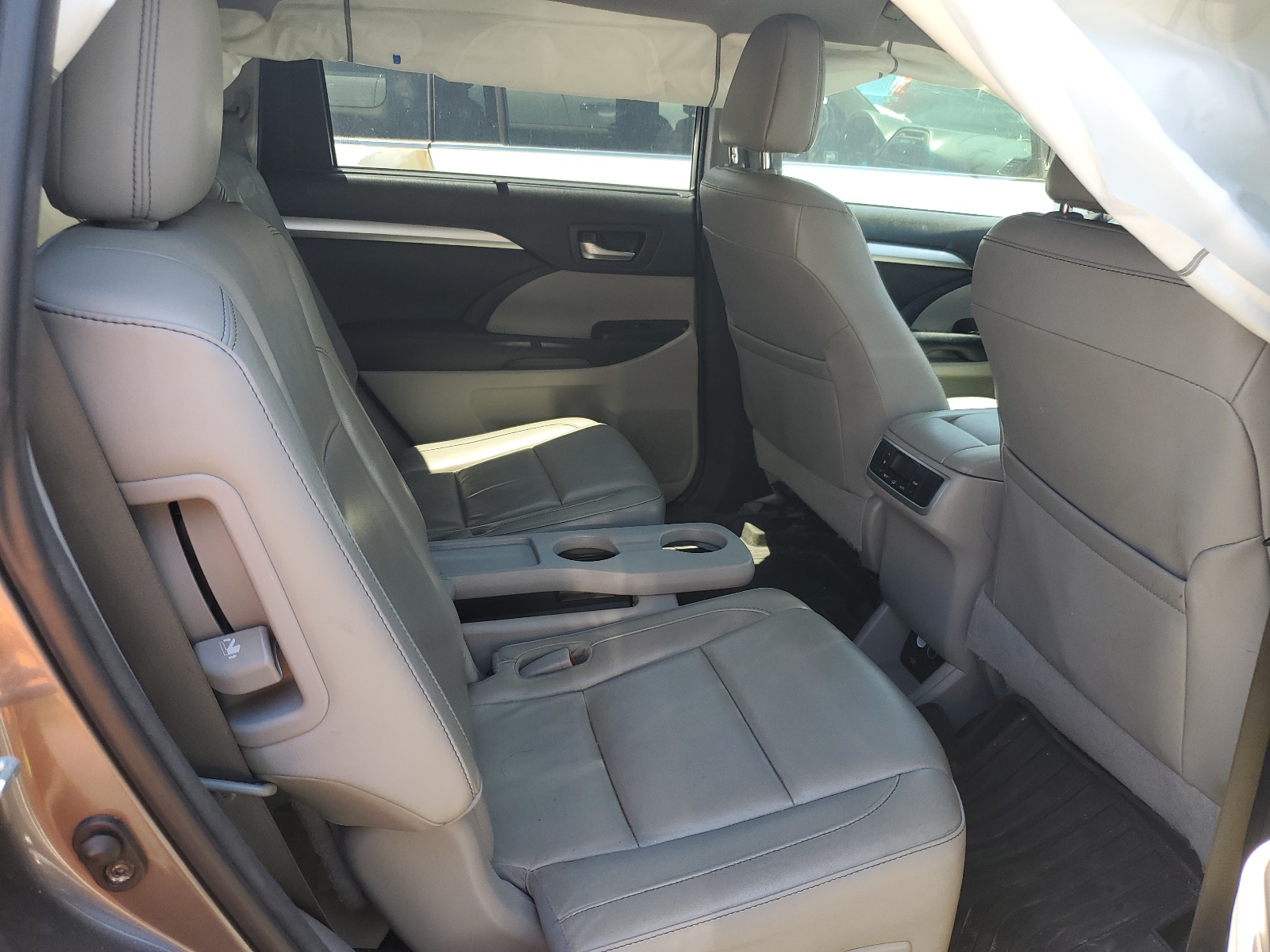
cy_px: 476
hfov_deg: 67.3
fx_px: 954
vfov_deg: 53.1
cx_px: 635
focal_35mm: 26
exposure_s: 1/169
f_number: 1.5
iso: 50
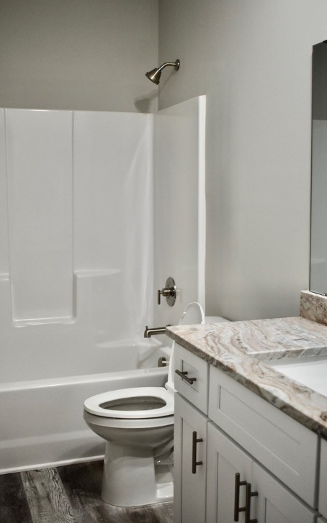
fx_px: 599
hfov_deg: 30.5
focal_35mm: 42
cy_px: 250
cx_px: 177
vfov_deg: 47.2
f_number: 4
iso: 800
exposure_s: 1/160
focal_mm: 26
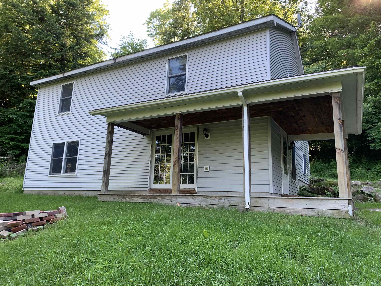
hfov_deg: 67.3
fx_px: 286
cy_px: 143
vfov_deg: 53.1
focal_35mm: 26
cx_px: 190
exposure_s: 1/122
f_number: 1.8
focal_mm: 4.25
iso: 50
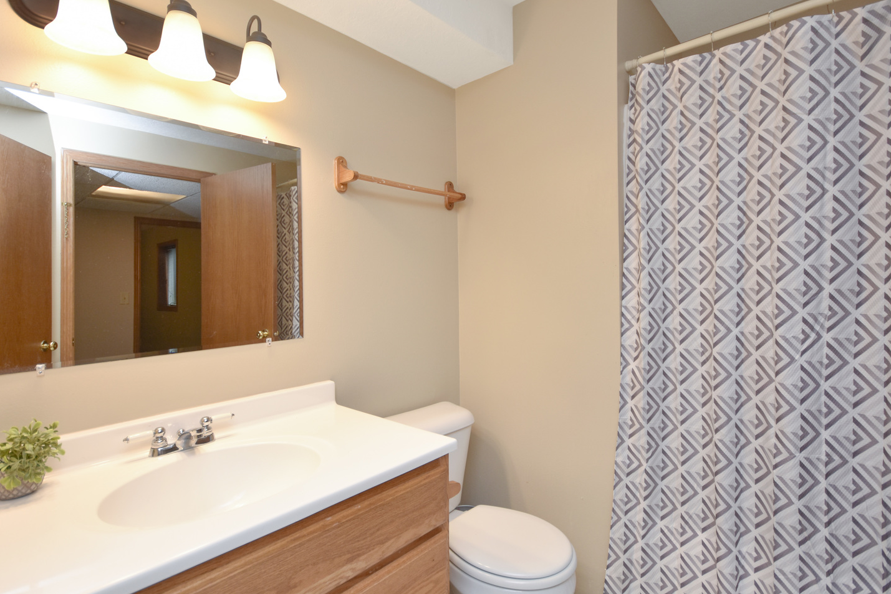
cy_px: 308
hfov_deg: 93.3
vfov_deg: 70.4
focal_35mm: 17
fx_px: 421
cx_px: 449
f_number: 4
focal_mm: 10
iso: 250
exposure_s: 1/60
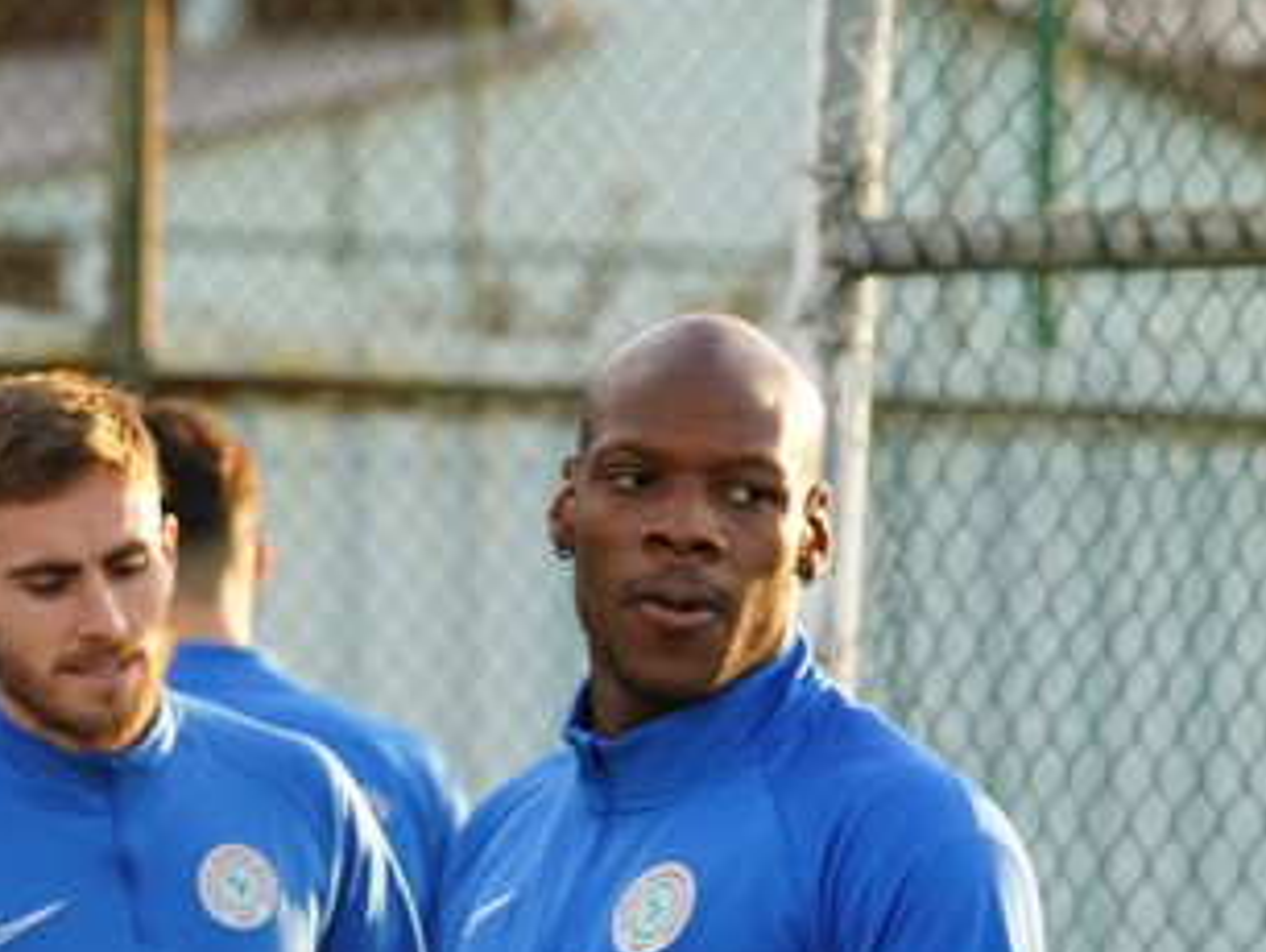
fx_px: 12701
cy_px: 875
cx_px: 306
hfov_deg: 5.7
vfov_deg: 4.3
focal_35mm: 347
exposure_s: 1/250
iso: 500
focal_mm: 165
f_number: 5.6
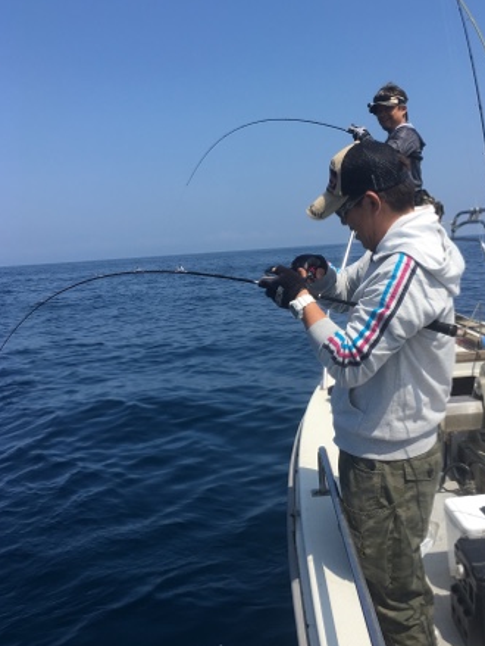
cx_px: 262
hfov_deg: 43.0
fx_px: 616
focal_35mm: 33
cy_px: 294
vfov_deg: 55.2
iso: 25
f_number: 2.2
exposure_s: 1/1748
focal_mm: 4.15
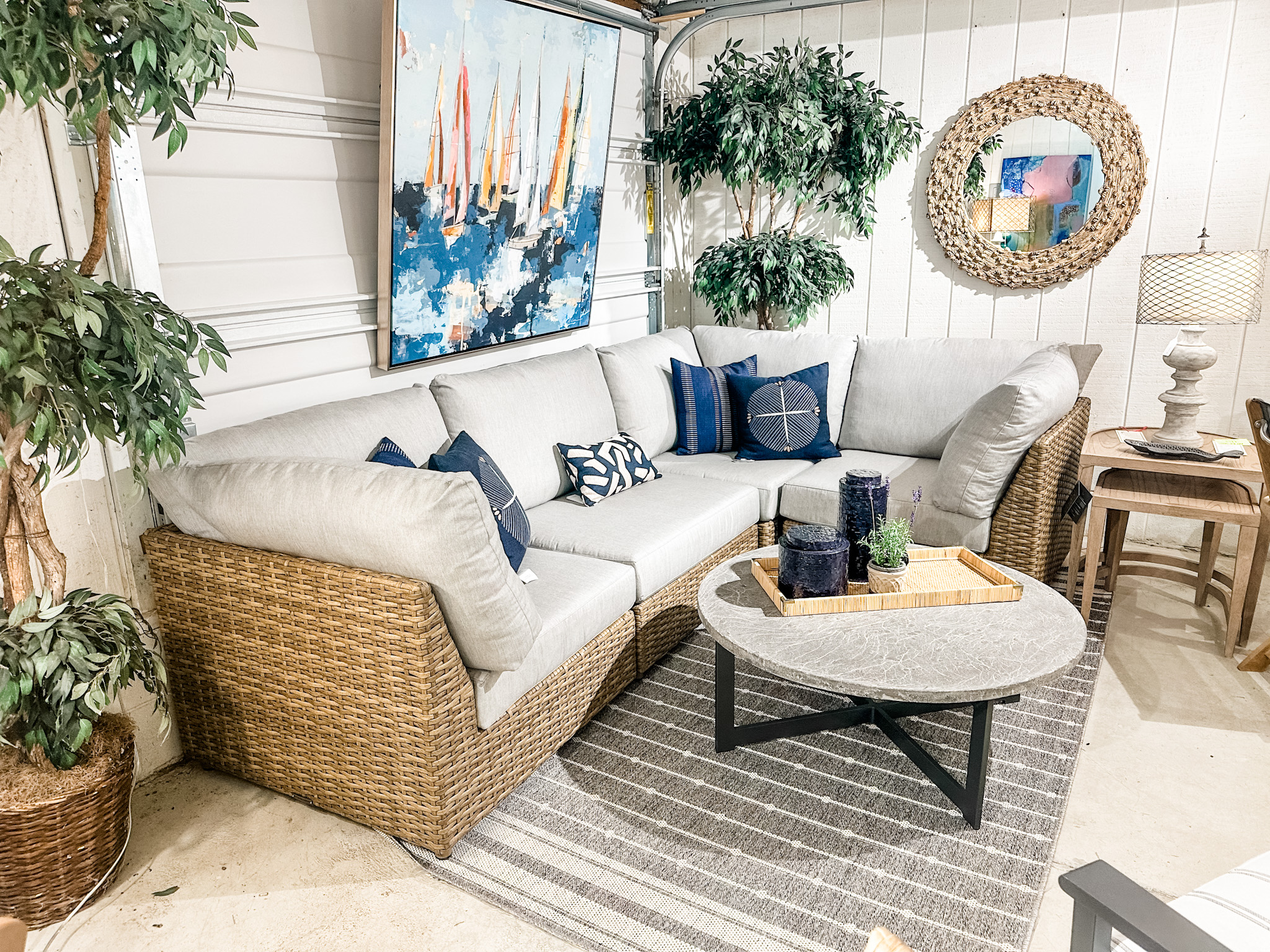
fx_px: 881
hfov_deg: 71.6
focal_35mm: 24
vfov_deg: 56.8
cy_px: 476
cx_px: 635
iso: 160
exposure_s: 1/60
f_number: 1.8
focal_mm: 6.86
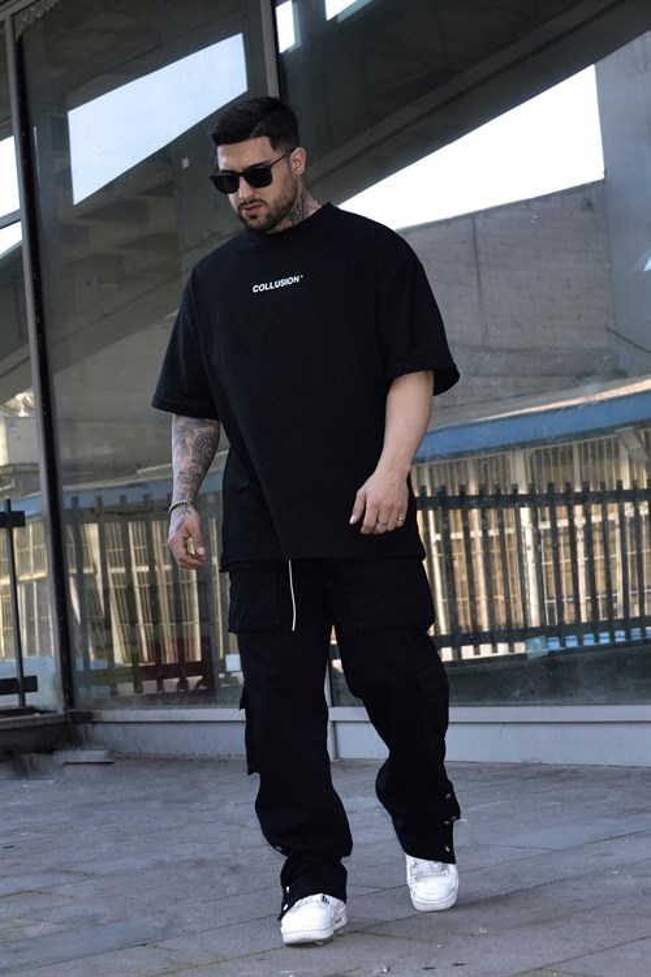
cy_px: 488
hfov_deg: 28.1
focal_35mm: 48
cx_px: 326
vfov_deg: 41.1
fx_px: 1302
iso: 180
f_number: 4.8
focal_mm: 32
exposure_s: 1/125
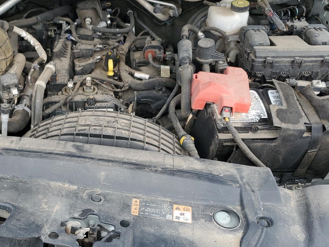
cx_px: 96
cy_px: 174
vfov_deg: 31.8
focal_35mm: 45
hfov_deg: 41.2
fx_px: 428
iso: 50
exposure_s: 1/625
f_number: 1.5
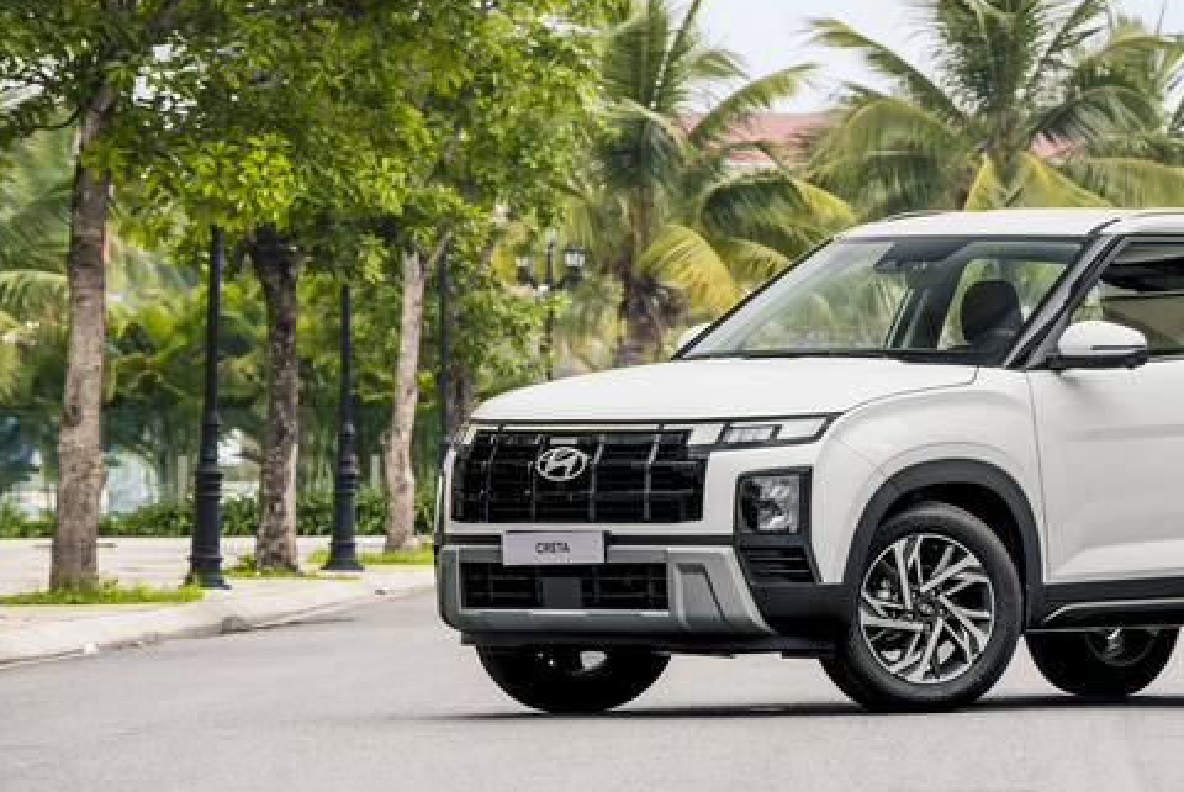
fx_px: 10962
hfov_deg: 6.2
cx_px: 967
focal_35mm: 333
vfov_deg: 4.1
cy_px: 155
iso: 320
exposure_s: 1/200
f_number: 10
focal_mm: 200
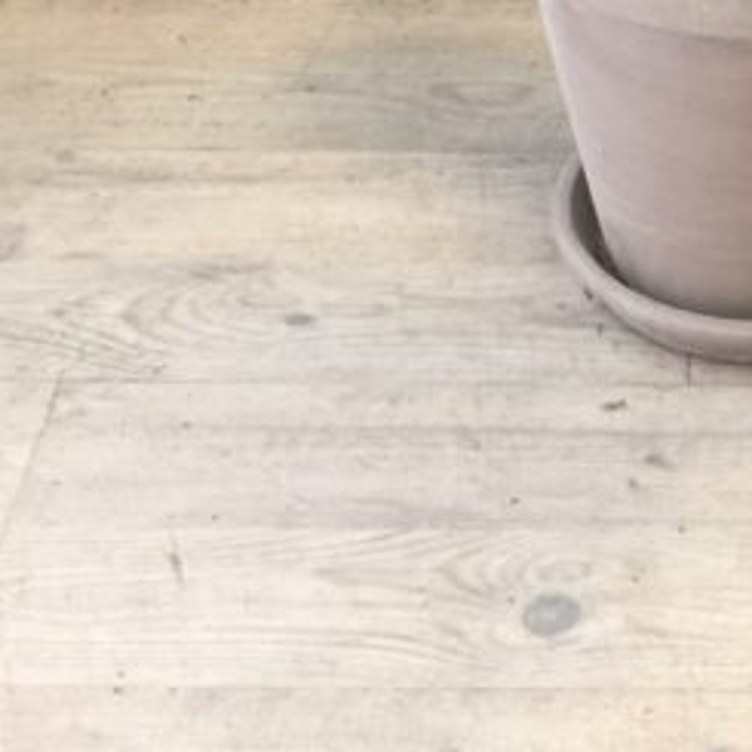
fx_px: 2630
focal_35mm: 107
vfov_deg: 14.5
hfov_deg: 15.9
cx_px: 777
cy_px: -565
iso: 50
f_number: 2.2
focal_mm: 4.15
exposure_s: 1/17
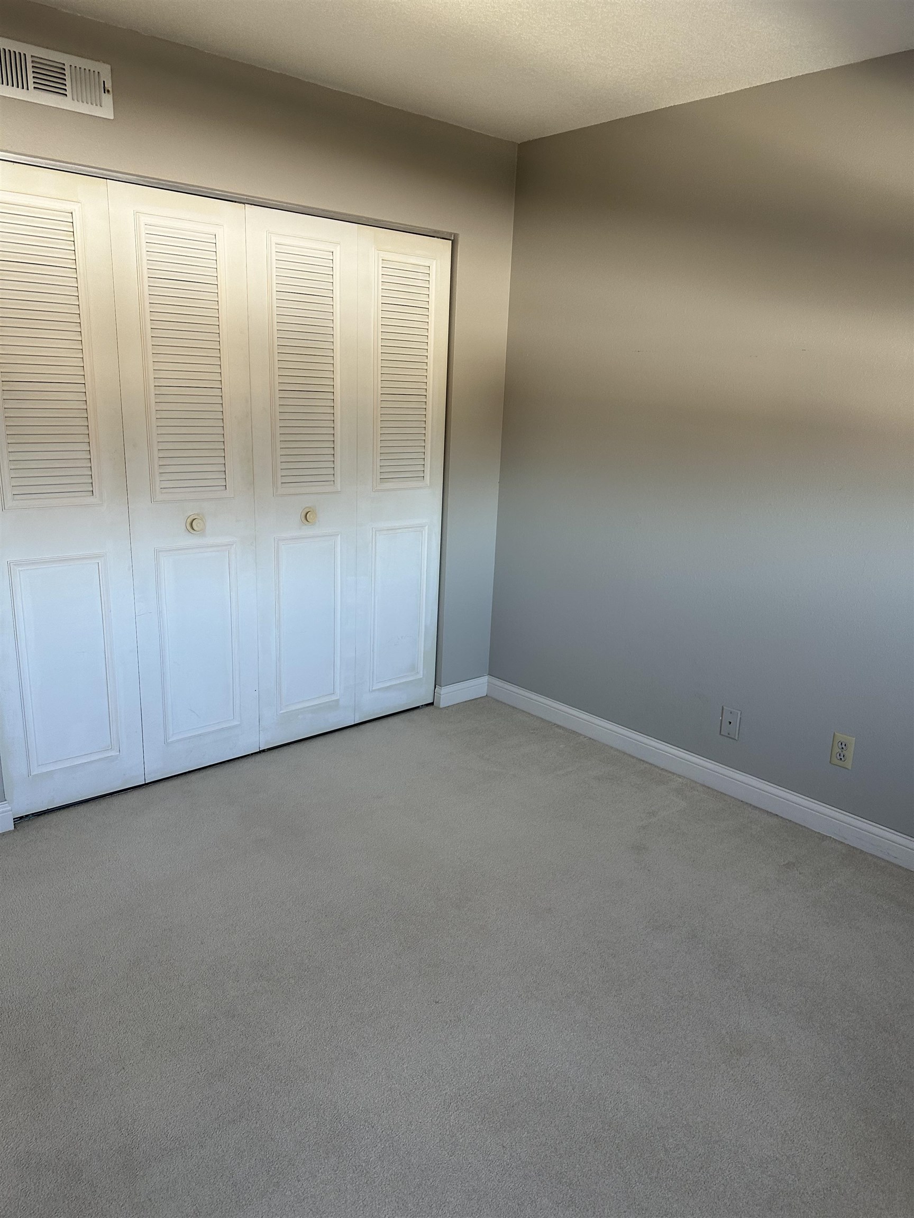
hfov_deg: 56.8
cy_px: 609
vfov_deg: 71.6
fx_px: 845
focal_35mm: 24
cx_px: 457
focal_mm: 6.86
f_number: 1.78
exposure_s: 1/121
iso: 160
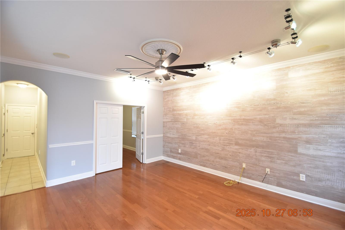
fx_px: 144
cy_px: 115
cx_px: 172
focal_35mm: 15
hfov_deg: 100.4
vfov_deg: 77.3
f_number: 3.5
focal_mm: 10
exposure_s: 1/30
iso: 800
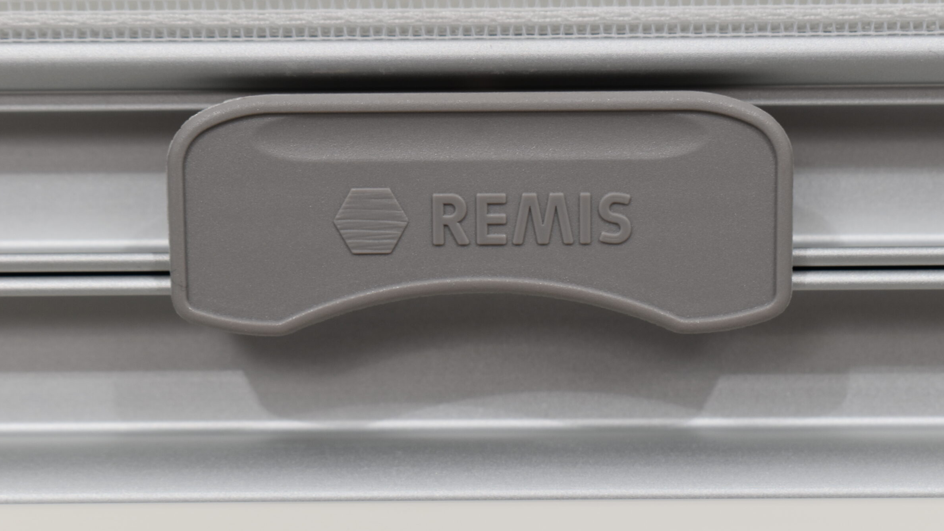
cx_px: 499
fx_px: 2203
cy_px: 214
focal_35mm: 88
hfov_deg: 24.2
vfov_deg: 13.7
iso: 400
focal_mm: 52
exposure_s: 1/60
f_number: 7.1
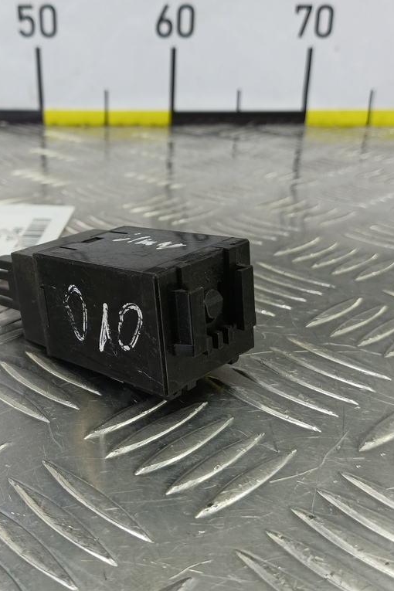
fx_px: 525
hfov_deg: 40.6
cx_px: 131
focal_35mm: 32
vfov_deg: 58.7
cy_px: 296
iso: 128
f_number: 1.6
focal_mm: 4.11
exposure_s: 1/50
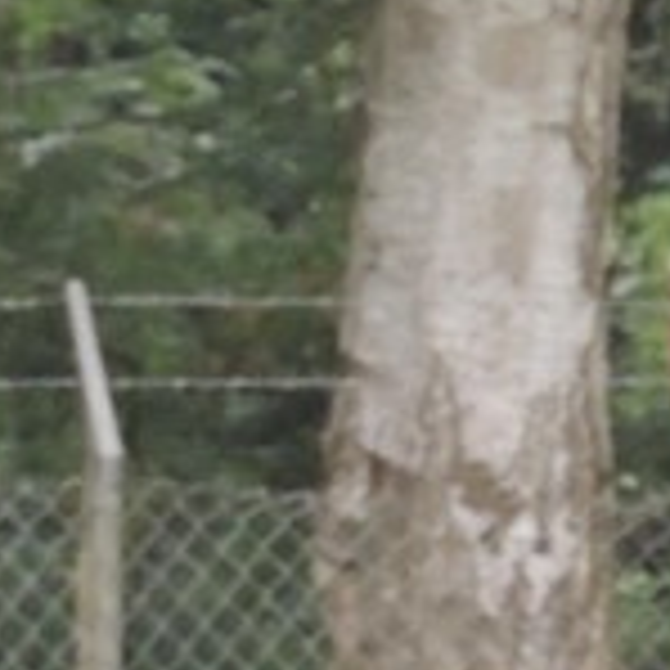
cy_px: -130
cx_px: -1070
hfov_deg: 1.0
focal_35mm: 1675
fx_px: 36679
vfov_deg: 1.0
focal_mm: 49
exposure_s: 1/250
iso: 560
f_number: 4.7
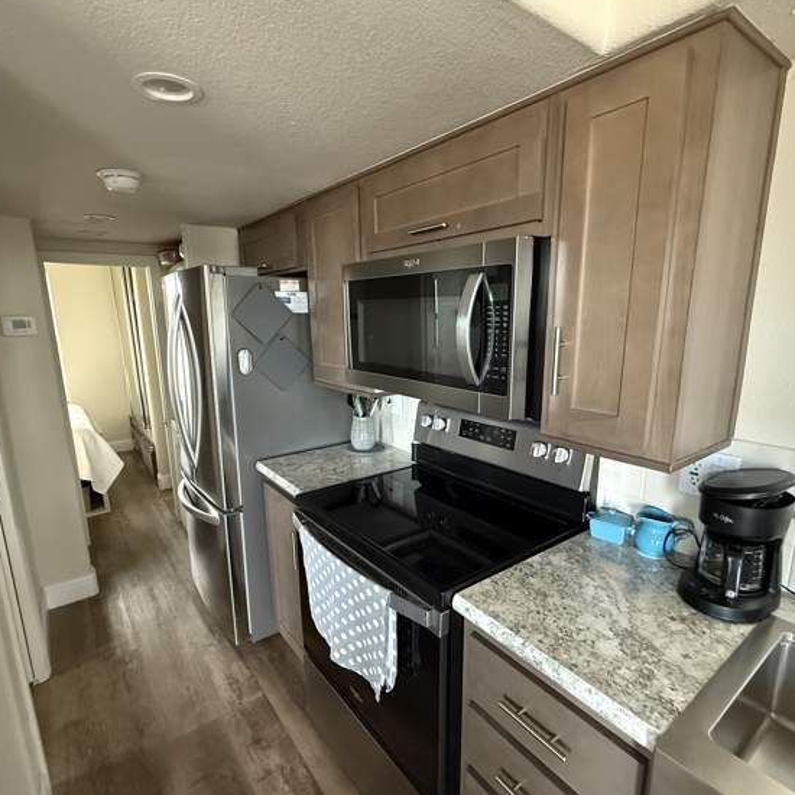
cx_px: 396
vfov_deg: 80.7
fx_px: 468
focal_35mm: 18
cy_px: 413
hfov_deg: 80.7
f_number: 2.2
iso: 1000
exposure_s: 1/60
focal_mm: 2.22
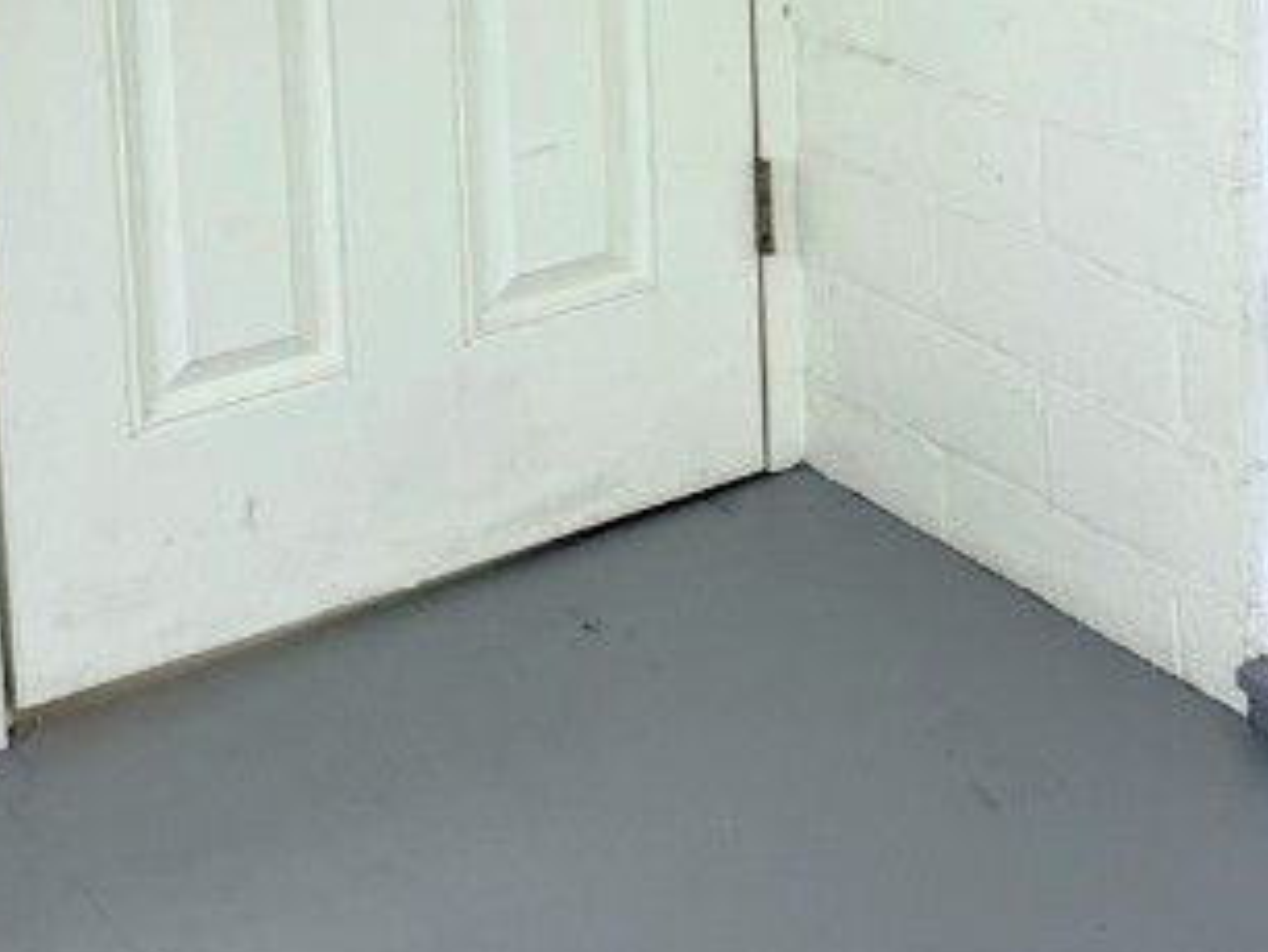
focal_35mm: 87
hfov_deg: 21.3
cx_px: 1405
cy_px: -476
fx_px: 3189
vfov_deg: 15.6
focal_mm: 4.25
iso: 25
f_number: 1.8
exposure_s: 1/123
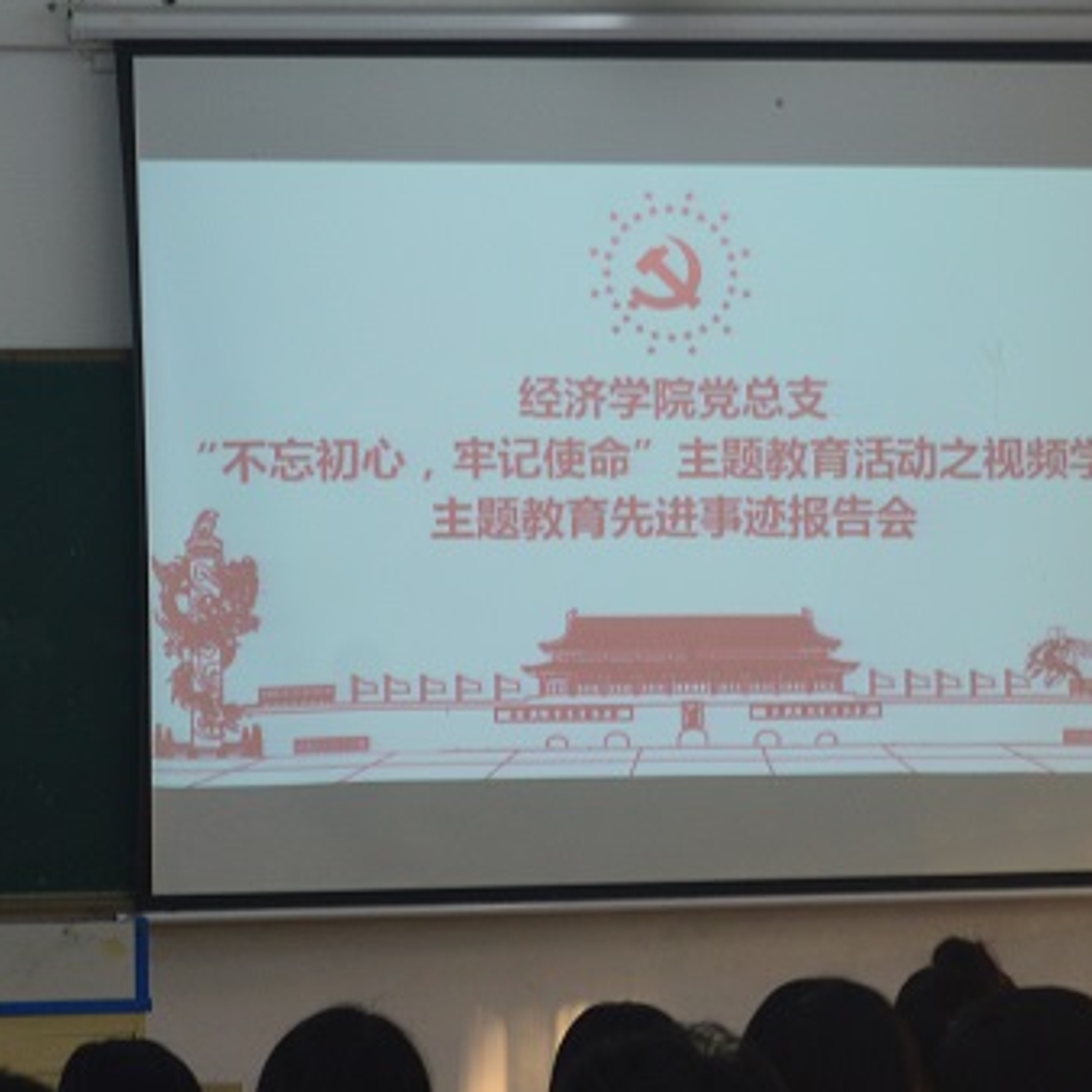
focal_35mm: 129
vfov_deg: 13.5
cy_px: 643
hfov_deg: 13.5
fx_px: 4604
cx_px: 488
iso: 400
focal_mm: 38
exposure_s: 1/25
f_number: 7.1
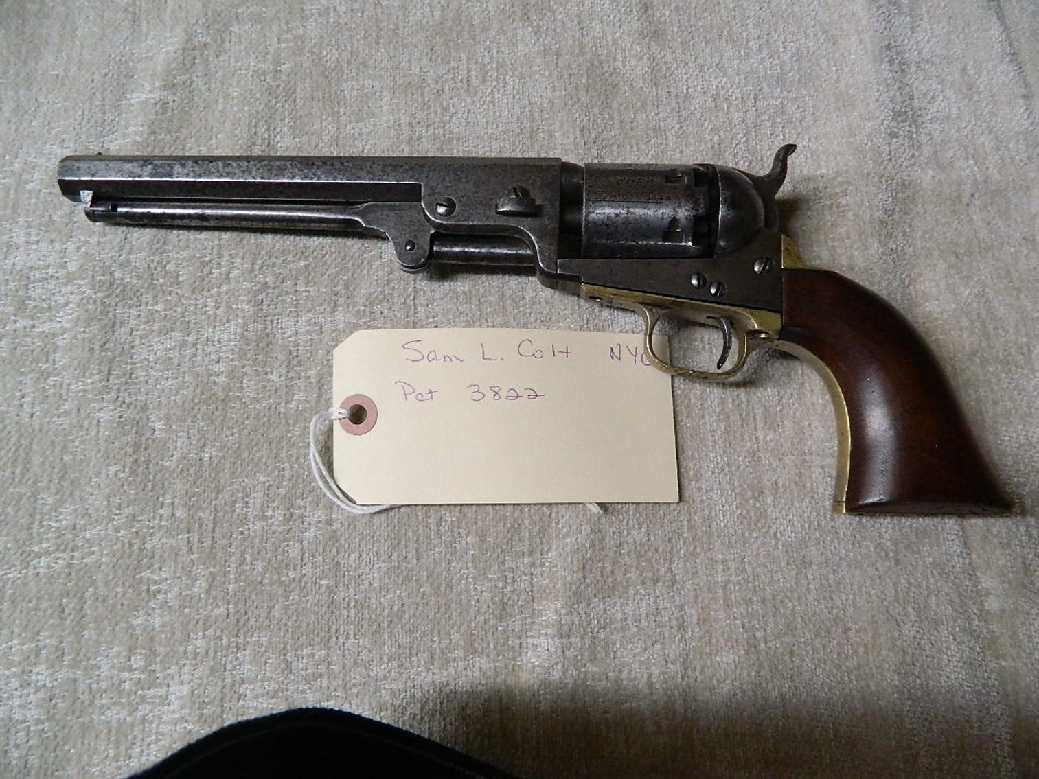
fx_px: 750
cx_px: 520
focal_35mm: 25
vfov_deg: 54.9
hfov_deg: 69.4
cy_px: 390
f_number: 3.1
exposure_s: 1/50
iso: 400
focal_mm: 4.5
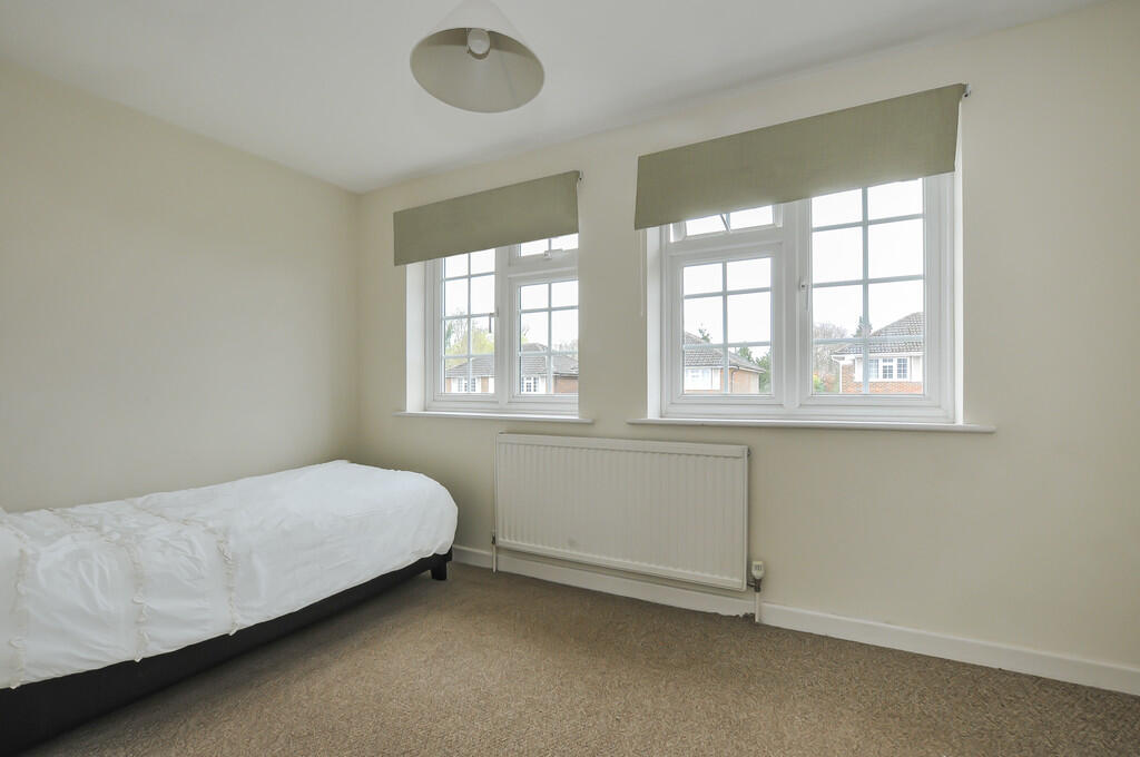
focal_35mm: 15
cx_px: 570
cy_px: 378
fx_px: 474
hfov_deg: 100.5
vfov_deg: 77.2
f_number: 14
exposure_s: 1/8
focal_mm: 10
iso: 400
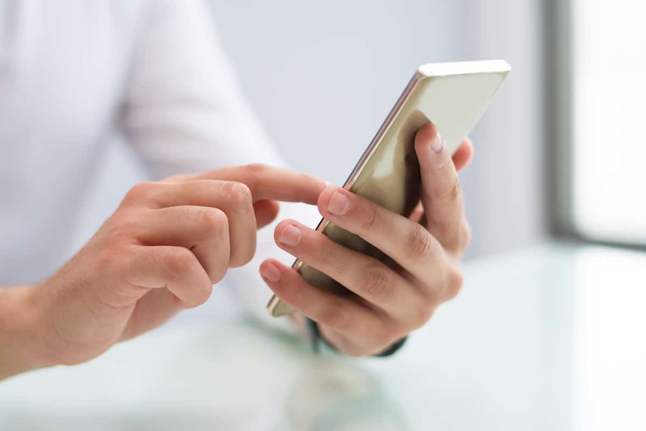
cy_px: 216
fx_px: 1041
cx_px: 323
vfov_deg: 23.4
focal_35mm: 58
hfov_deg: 34.5
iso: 100
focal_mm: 58
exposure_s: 1/100
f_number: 2.5
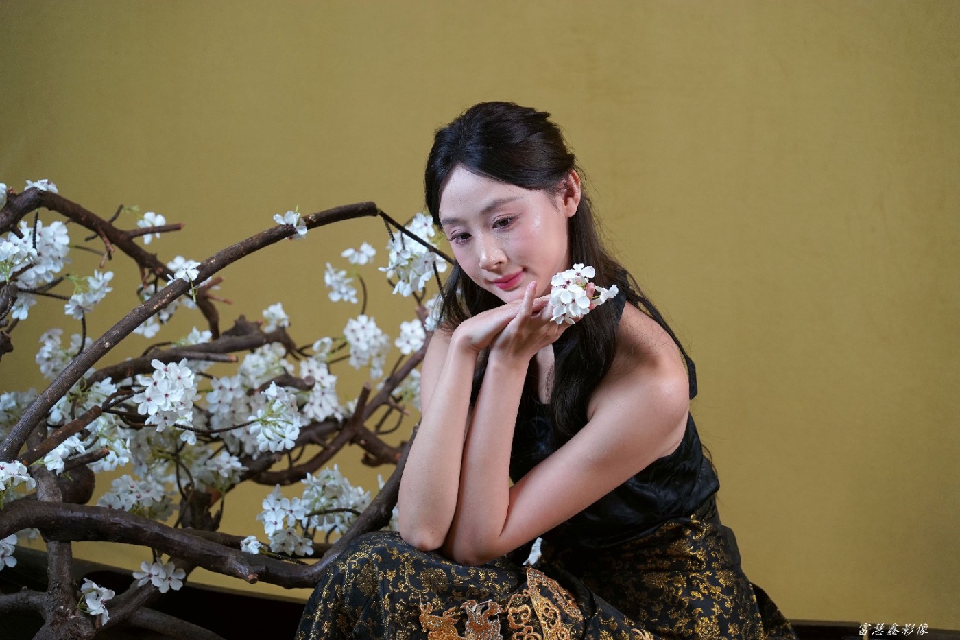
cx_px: 480
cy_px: 320
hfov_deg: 18.3
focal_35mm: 112
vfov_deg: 12.2
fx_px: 2986
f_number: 5.6
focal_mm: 112
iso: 800
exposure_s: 1/160
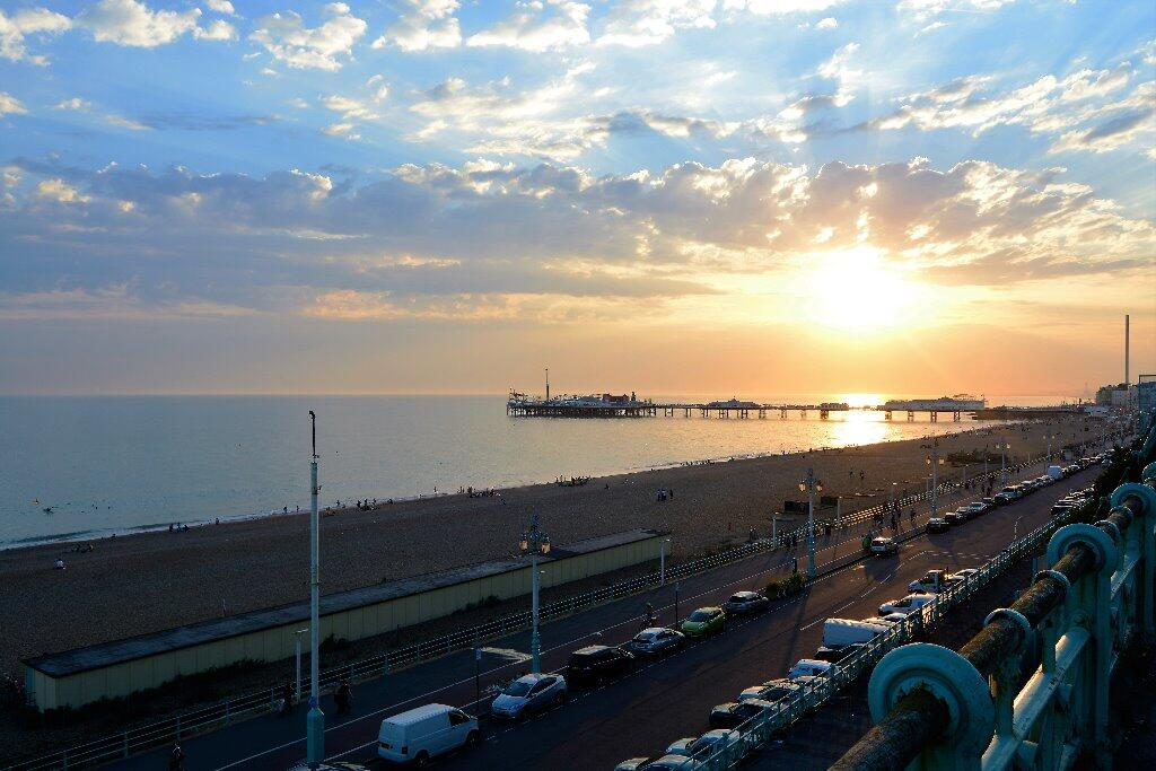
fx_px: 867
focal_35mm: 27
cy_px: 386
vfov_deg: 47.9
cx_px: 578
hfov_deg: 67.4
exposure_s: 1/160
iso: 125
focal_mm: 18
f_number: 6.3
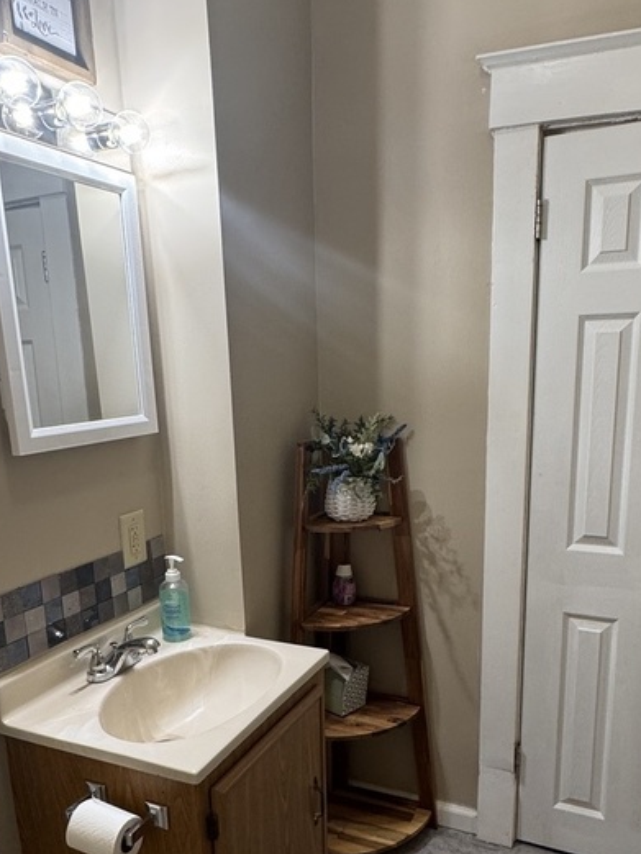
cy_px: 536
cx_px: 351
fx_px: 716
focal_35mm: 29
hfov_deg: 48.2
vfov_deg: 60.8
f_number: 2.2
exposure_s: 1/60
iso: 200
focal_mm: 2.22
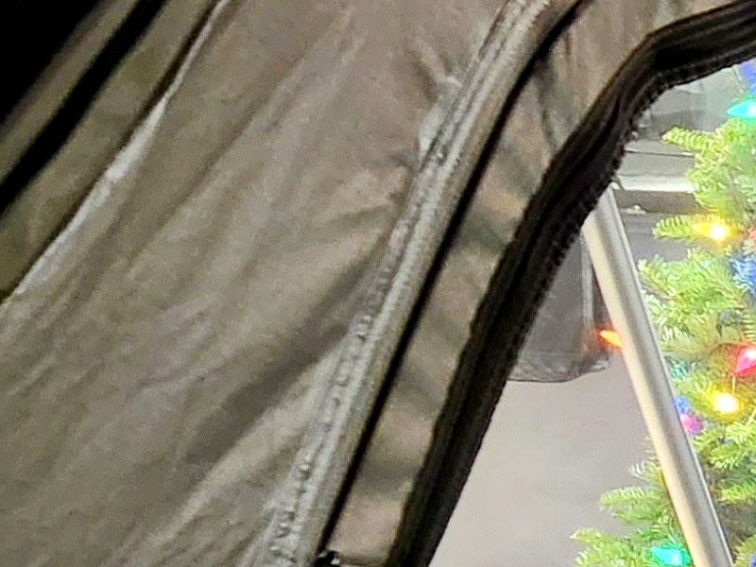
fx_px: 2512
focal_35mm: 115
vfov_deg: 12.6
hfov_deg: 14.4
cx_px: 1481
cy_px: 662
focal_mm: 5.4
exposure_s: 1/30
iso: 640
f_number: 1.8
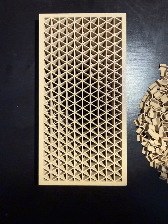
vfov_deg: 71.6
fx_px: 155
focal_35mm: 24
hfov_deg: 56.8
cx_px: 84
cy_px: 112
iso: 320
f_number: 2.2
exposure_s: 1/99
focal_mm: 2.22
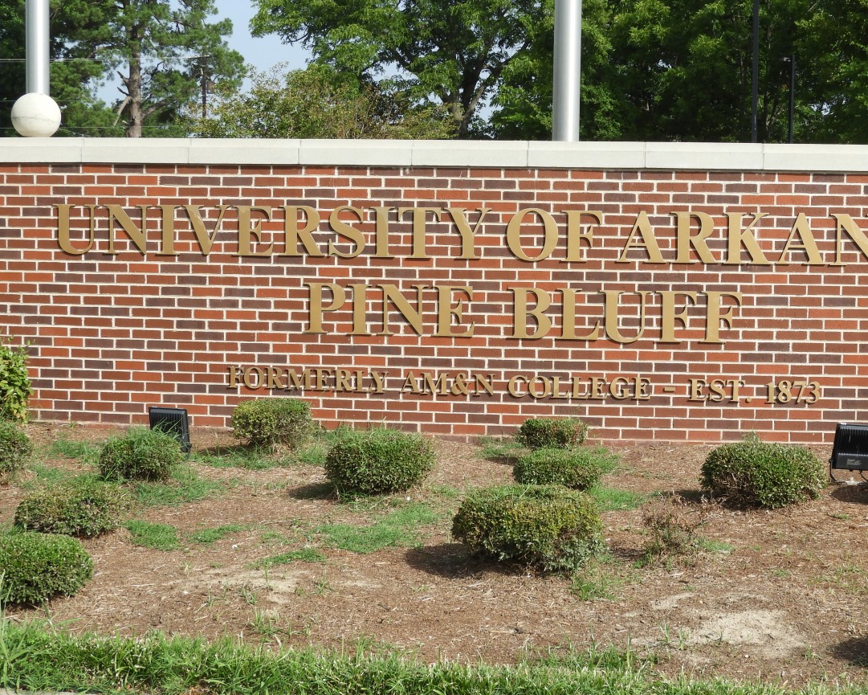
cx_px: 548
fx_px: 1670
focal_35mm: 65
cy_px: 298
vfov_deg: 23.5
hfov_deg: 29.0
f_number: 4
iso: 100
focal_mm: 9
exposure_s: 1/640
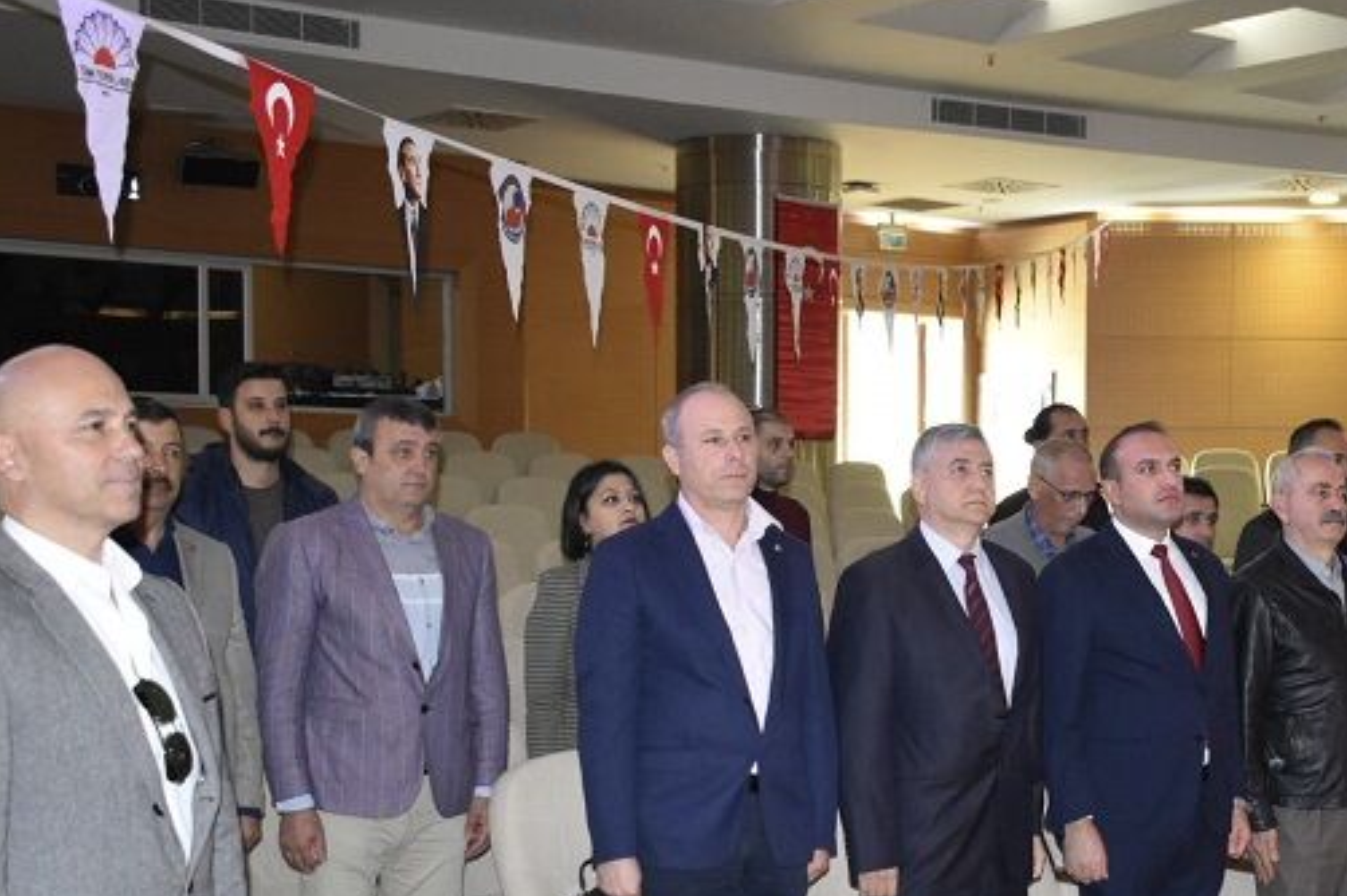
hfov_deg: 33.1
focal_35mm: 60
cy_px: 702
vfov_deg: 22.4
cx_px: 936
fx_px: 2236
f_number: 4
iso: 2000
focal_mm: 25
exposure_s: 1/60
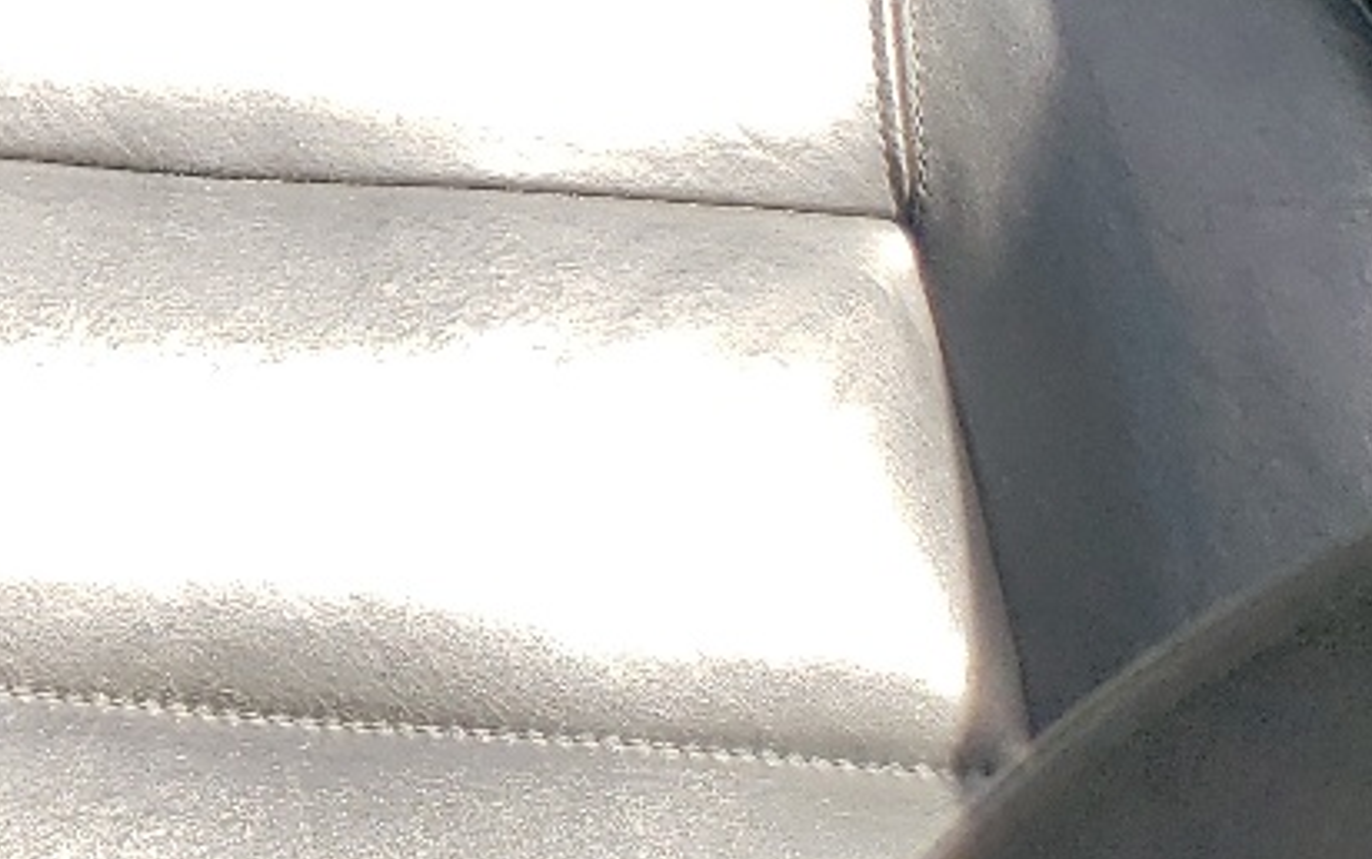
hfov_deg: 16.0
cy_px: -942
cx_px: -1205
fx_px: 4003
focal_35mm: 107
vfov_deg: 11.0
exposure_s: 1/270
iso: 50
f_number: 1.5
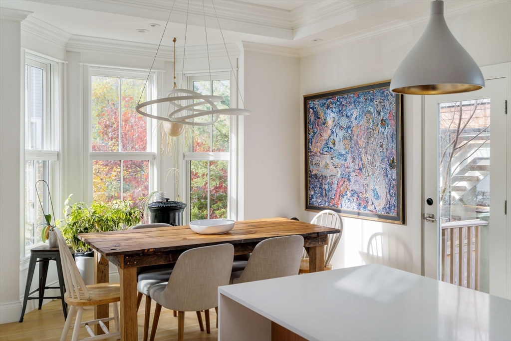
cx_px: 256
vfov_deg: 38.9
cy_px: 170
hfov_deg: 55.8
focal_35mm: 34
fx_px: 483
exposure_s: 1/10
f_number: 6.3
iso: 250
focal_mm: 34
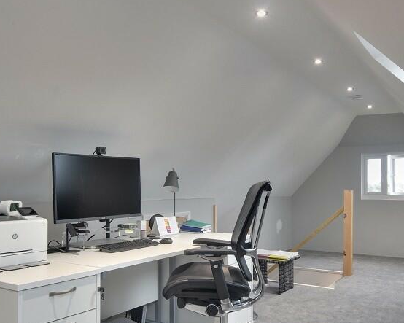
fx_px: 311
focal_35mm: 26
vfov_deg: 54.7
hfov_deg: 66.0
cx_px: 211
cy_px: 186
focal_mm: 10
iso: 100
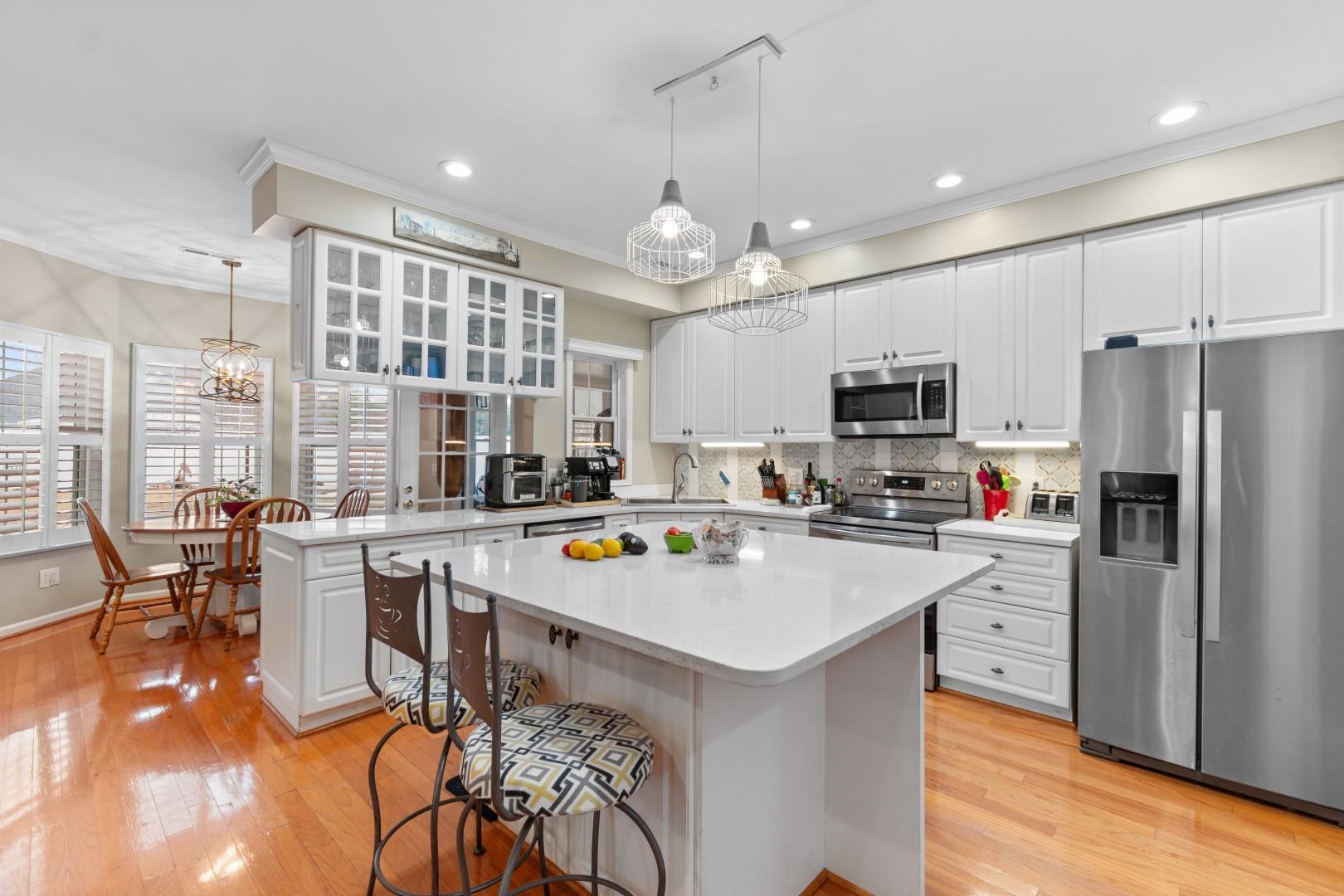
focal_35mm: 15
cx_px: 672
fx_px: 560
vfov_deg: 77.3
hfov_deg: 100.4
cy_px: 448
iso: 100
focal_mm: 10
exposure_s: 1/5
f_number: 4.5
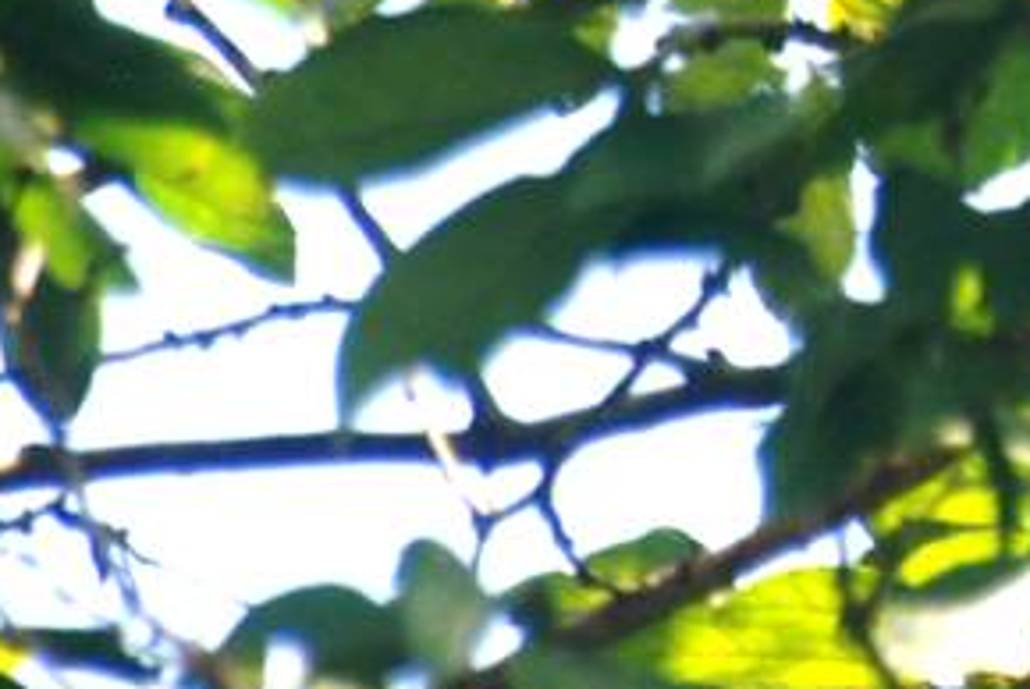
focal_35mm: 2482
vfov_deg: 0.6
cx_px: 2096
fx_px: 71083
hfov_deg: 0.8
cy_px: -936
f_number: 6.3
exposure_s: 1/160
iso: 400
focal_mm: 300
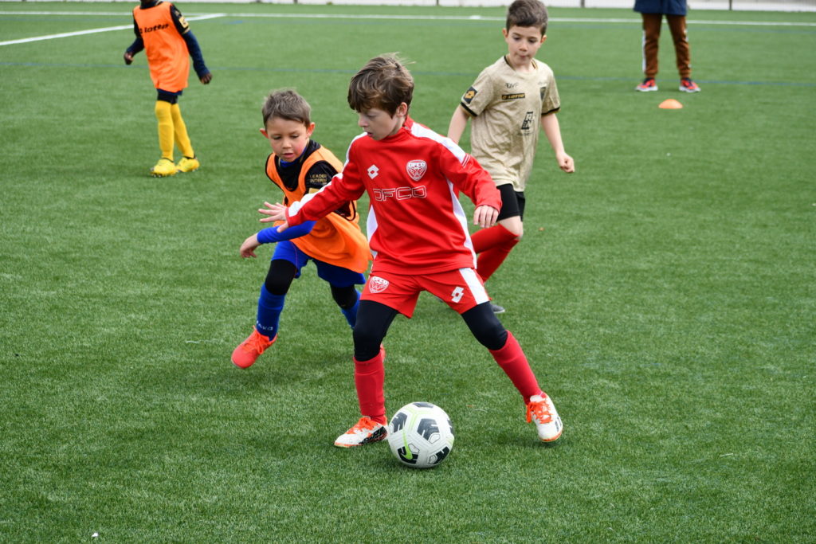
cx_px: 408
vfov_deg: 13.0
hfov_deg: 19.5
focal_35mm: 105
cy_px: 272
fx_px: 2380
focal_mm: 70
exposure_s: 1/1250
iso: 400
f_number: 5
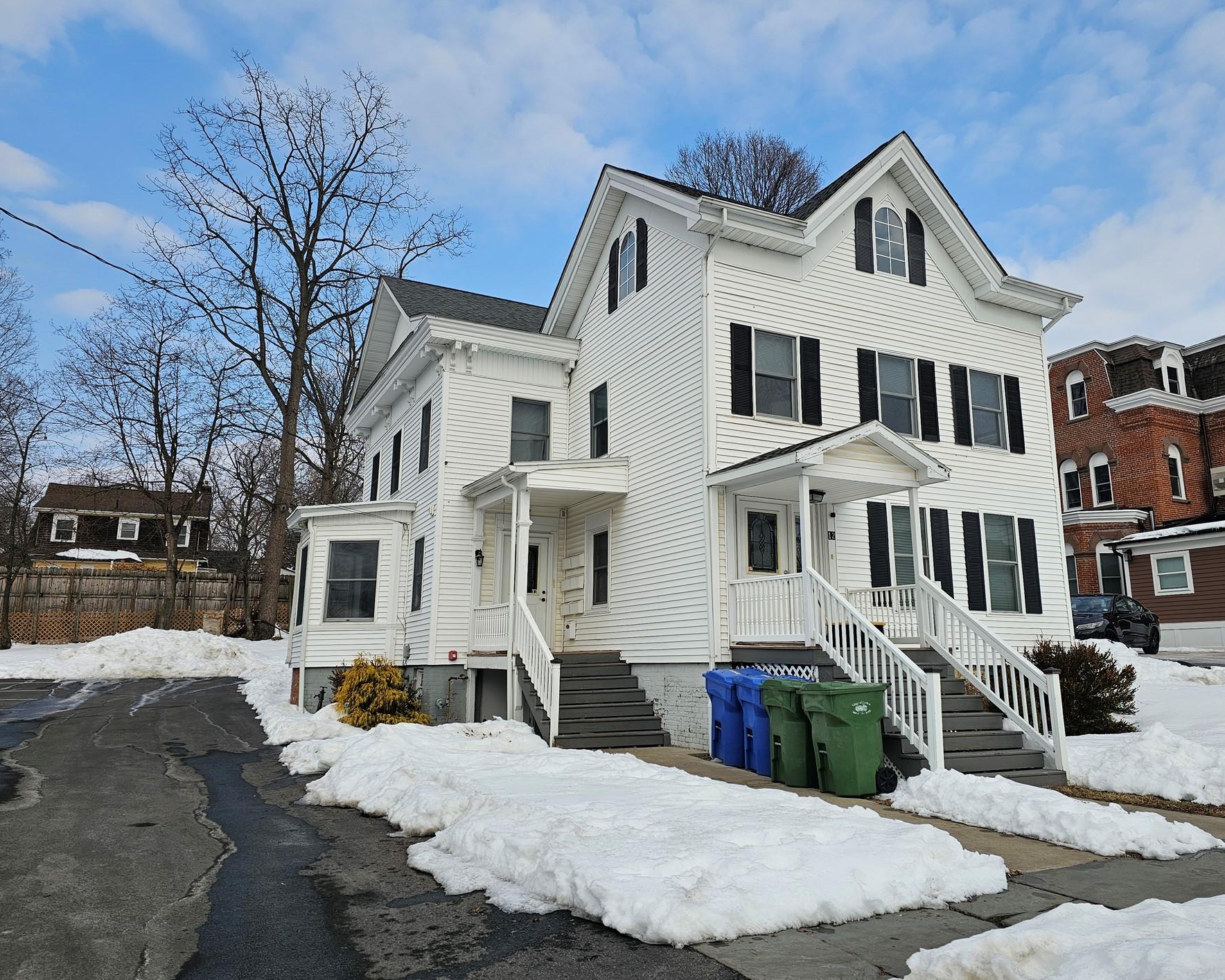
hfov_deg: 65.8
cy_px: 464
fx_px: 943
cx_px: 680
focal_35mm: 26
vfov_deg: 54.9
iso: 10
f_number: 1.7
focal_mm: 6.3
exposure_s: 1/794
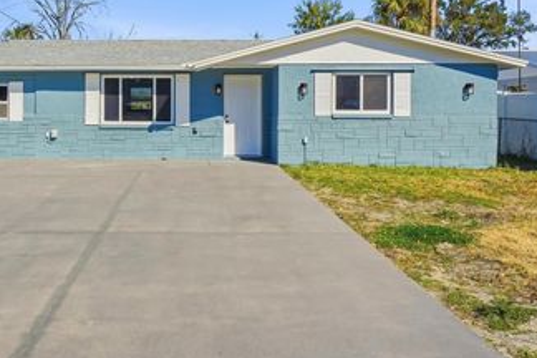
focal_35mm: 37
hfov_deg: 50.8
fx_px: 552
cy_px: 110
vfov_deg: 35.5
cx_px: 174
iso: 800
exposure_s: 1/8000
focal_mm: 24
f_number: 18
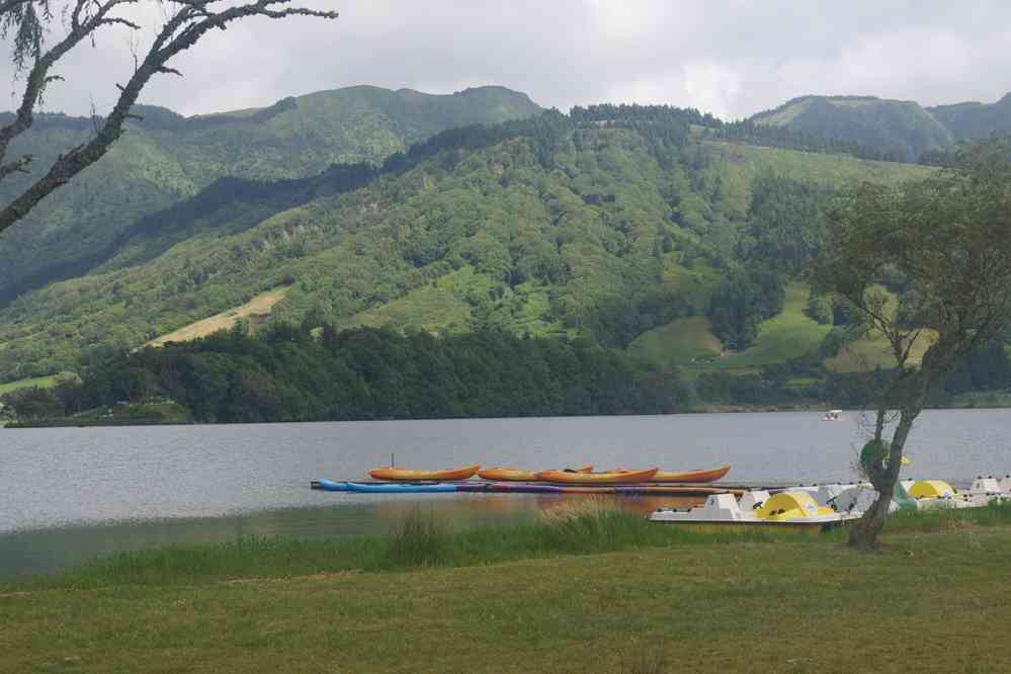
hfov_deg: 31.2
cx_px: 506
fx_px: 1811
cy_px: 337
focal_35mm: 64
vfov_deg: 21.1
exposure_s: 1/100
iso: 200
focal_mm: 43
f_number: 11
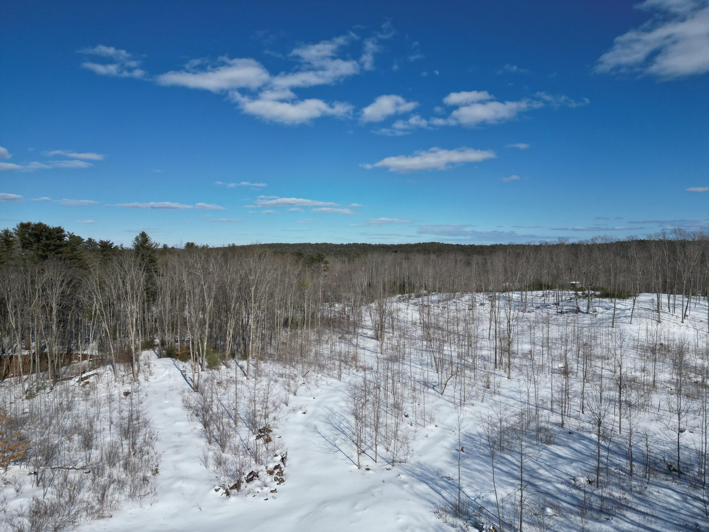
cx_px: 354
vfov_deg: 56.8
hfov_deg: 71.6
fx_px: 492
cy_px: 266
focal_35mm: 24
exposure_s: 1/5000
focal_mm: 6.72
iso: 110
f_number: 1.7
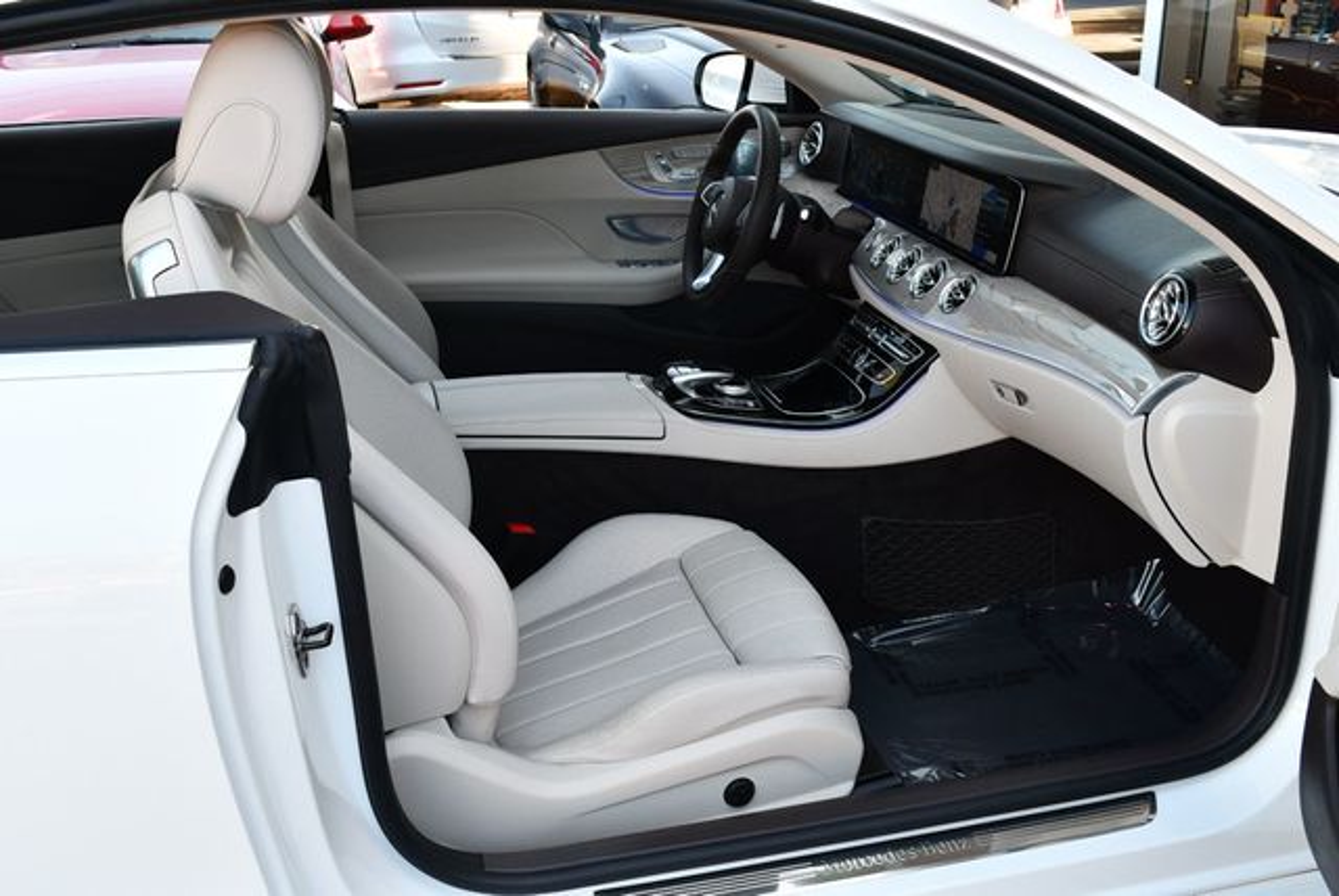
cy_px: 448
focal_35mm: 36
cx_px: 670
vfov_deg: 36.9
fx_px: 1340
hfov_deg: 53.1
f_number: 5
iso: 400
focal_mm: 18
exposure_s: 1/250
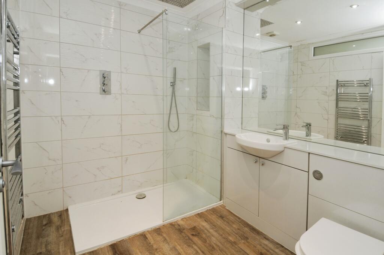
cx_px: 192
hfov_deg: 90.0
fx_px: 192
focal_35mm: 18
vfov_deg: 67.3
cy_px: 128
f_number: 7.1
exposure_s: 1/13
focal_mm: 12
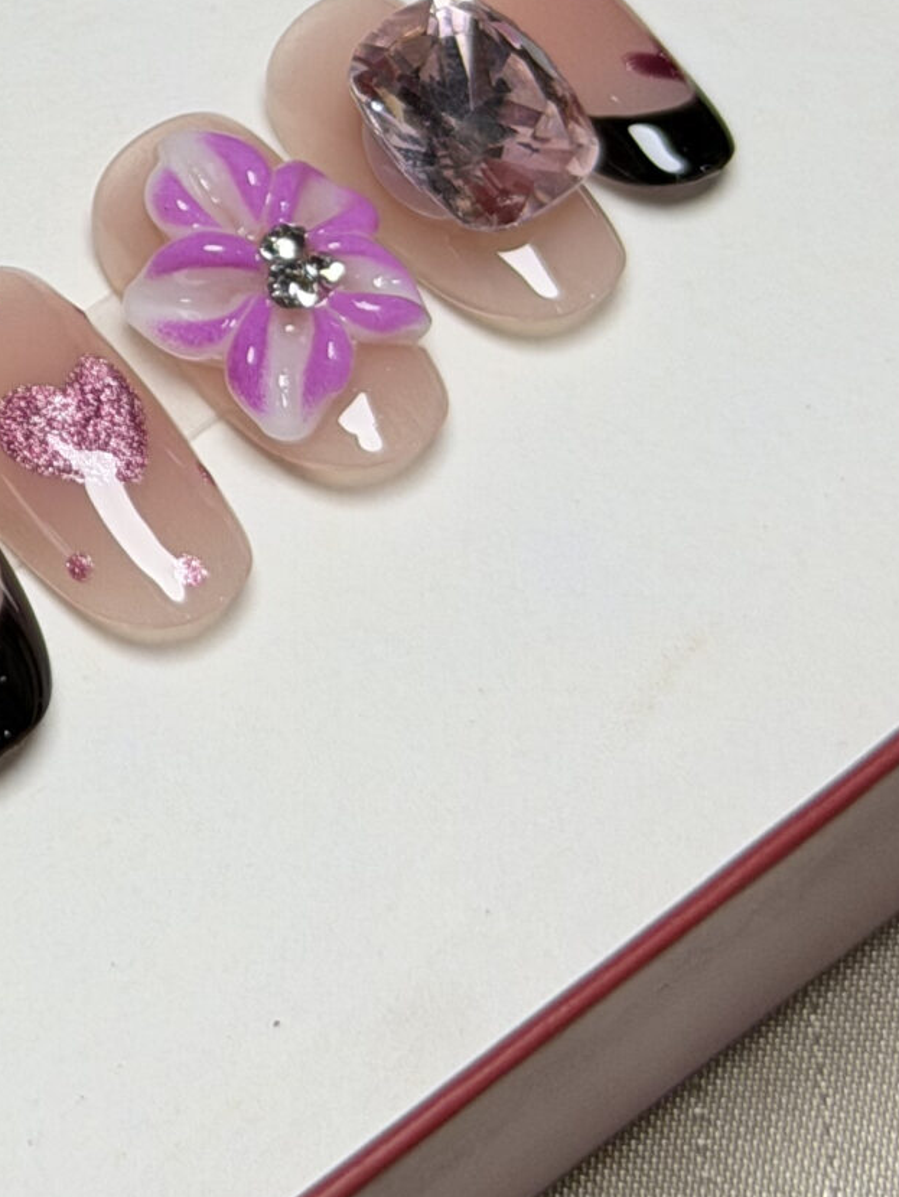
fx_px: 5122
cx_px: -401
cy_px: 82
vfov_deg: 13.2
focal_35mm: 148
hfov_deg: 9.8
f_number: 1.78
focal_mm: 6.76
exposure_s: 1/94
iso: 100
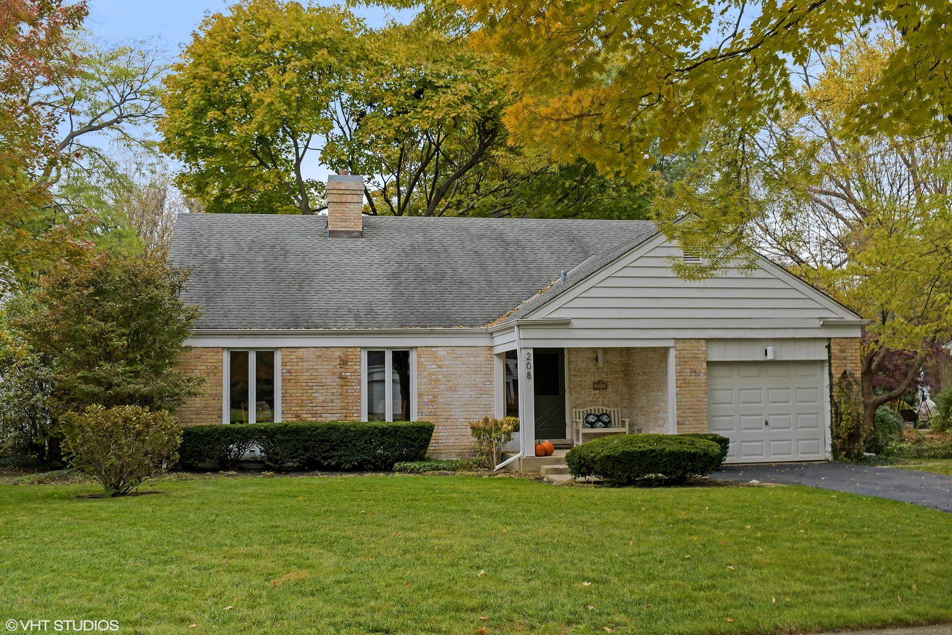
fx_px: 952
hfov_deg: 53.1
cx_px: 476
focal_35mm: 36
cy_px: 318
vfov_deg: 36.9
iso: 200
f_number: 8
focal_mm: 24
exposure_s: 1/1250
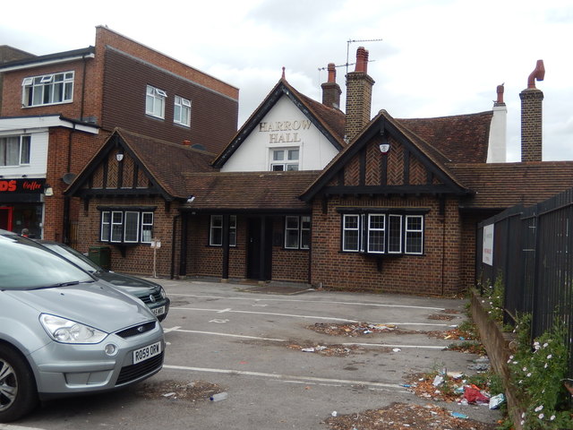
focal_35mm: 36
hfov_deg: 51.4
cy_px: 215
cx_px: 286
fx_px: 596
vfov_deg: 39.7
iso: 125
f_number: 4
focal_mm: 6.5
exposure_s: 1/400
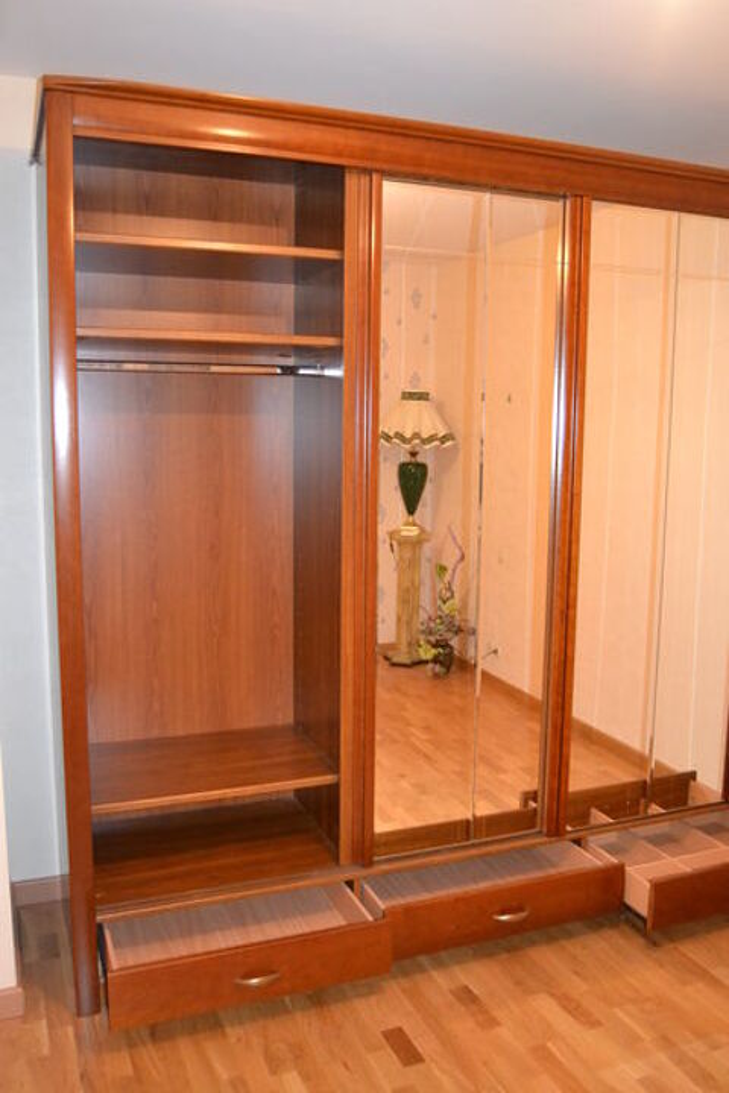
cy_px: 546
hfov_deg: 45.7
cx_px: 364
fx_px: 866
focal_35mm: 28
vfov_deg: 64.6
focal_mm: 19
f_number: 3.5
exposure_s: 1/60
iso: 3200
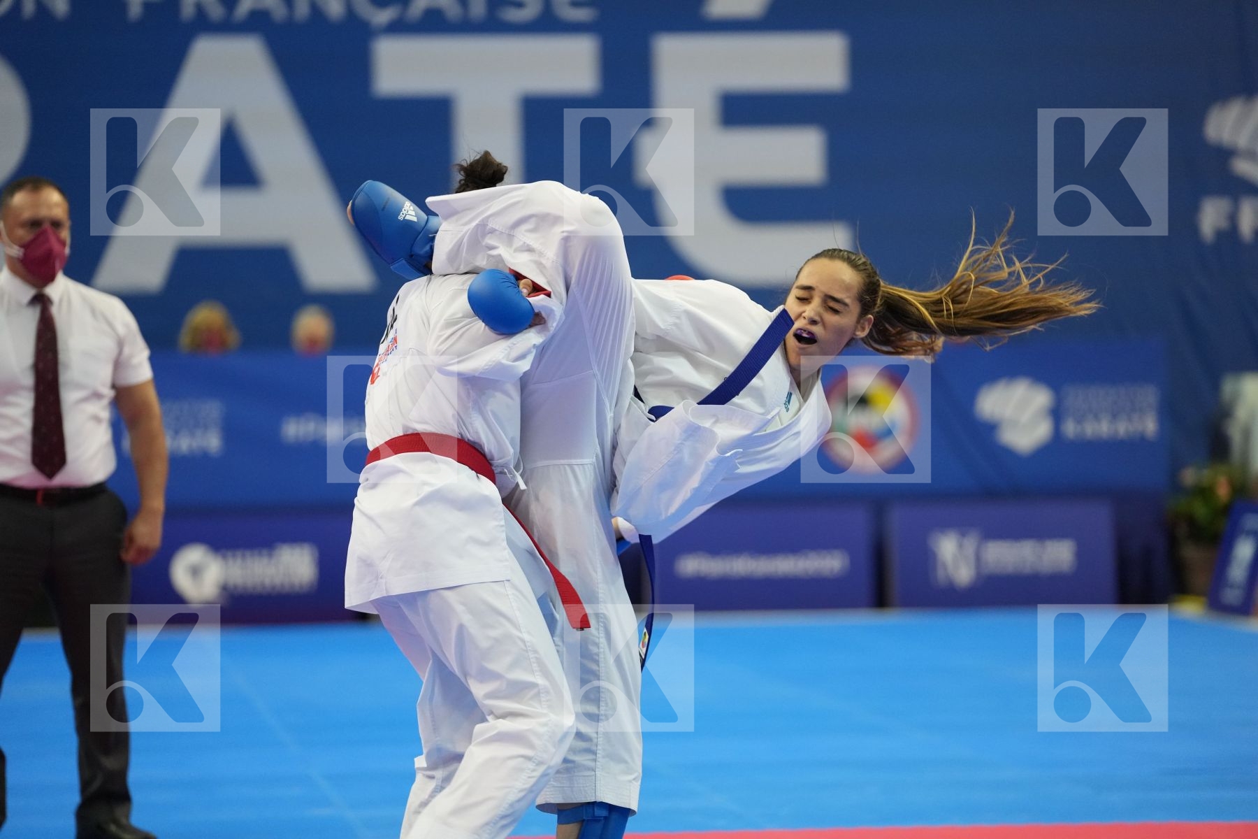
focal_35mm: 161
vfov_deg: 8.5
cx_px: 629
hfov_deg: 12.8
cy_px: 420
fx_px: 5626
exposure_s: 1/1000
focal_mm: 161
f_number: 2.8
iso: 3200
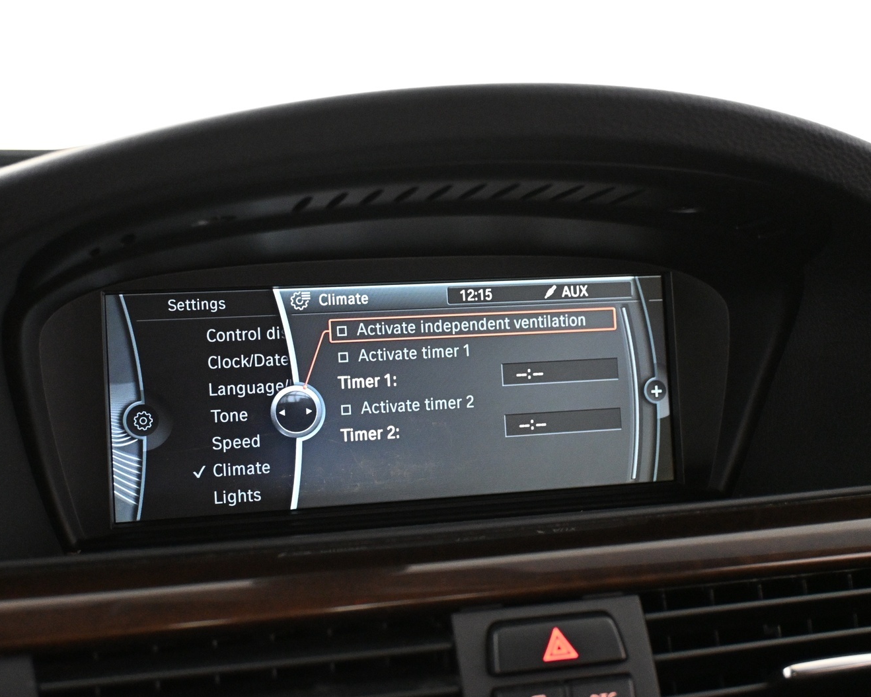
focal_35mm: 45
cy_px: 348
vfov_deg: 33.4
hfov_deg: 41.1
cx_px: 373
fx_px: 1160
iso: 4000
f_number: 4.5
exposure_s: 1/30
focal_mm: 26
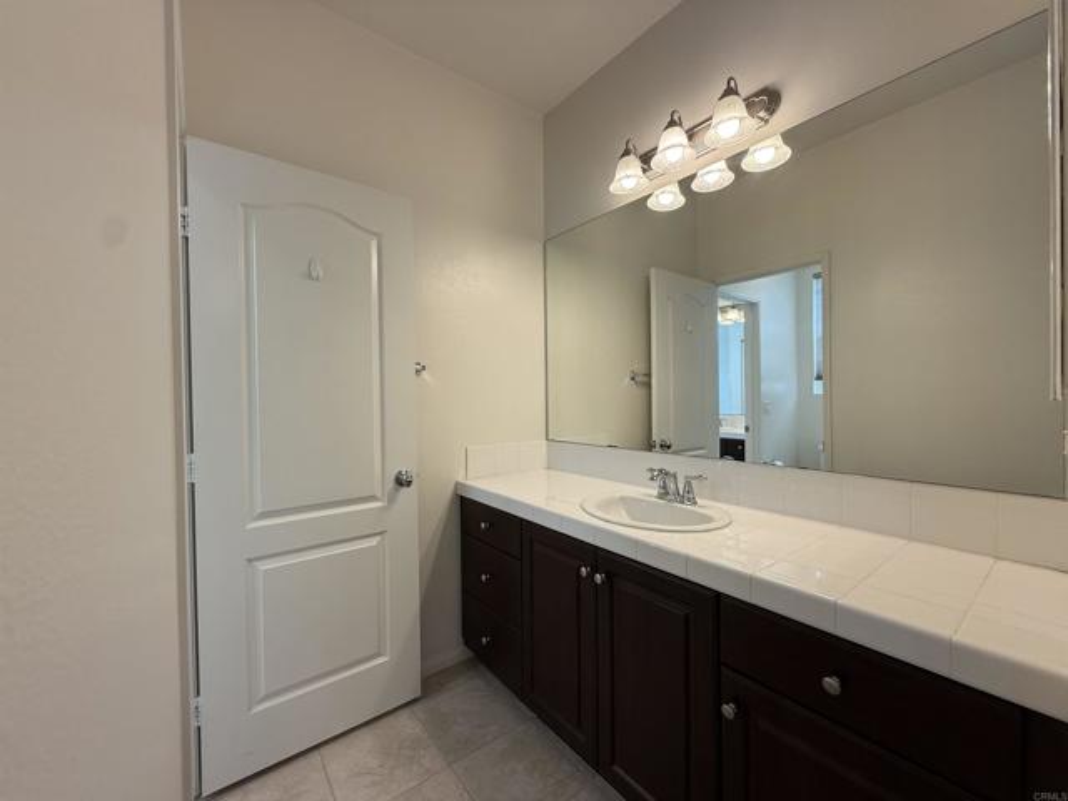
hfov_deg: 102.1
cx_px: 534
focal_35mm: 14
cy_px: 400
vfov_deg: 85.7
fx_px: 432
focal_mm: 2.22
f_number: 2.2
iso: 64
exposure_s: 1/120
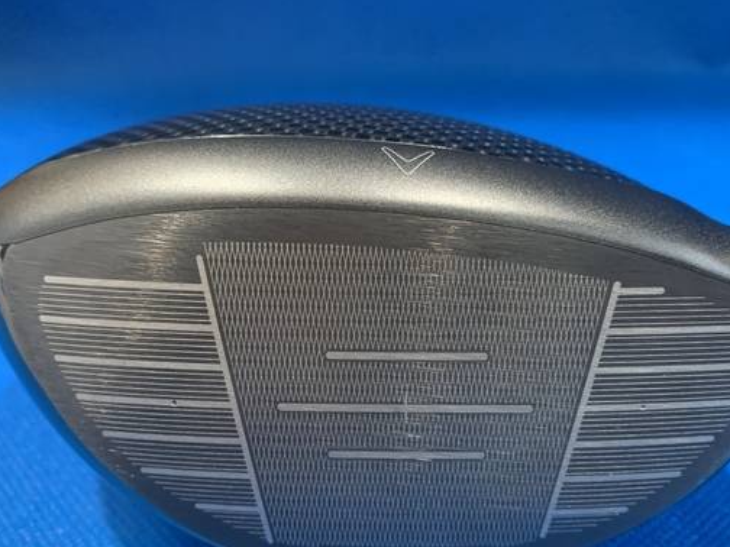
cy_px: 318
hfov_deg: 55.3
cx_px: 385
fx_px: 696
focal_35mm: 33
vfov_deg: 42.8
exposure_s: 1/60
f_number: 1.8
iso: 320
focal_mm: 4.25
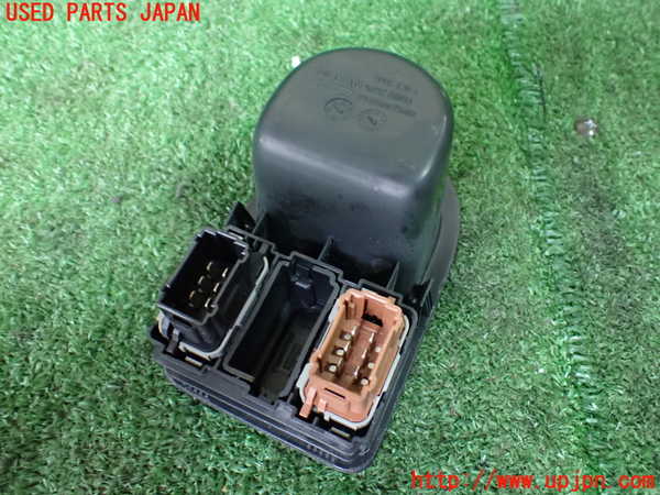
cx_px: 330
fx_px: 572
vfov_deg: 46.8
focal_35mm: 30
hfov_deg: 60.0
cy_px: 248
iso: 1250
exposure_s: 1/30
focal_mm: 5.4
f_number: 2.3
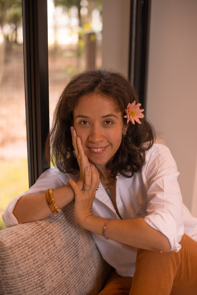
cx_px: 98
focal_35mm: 50
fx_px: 410
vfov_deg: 39.6
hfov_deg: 27.0
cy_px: 148
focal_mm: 50
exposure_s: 1/250
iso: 640
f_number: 2.5
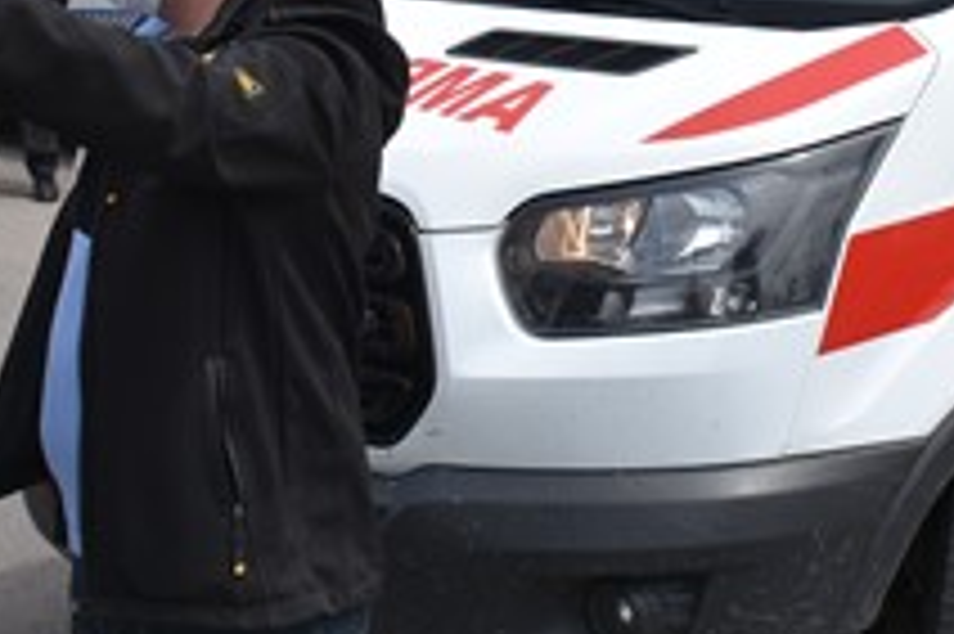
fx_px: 2436
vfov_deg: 14.6
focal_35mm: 92
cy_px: -16
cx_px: 490
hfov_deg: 22.2
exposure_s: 1/500
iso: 250
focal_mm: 20
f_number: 8
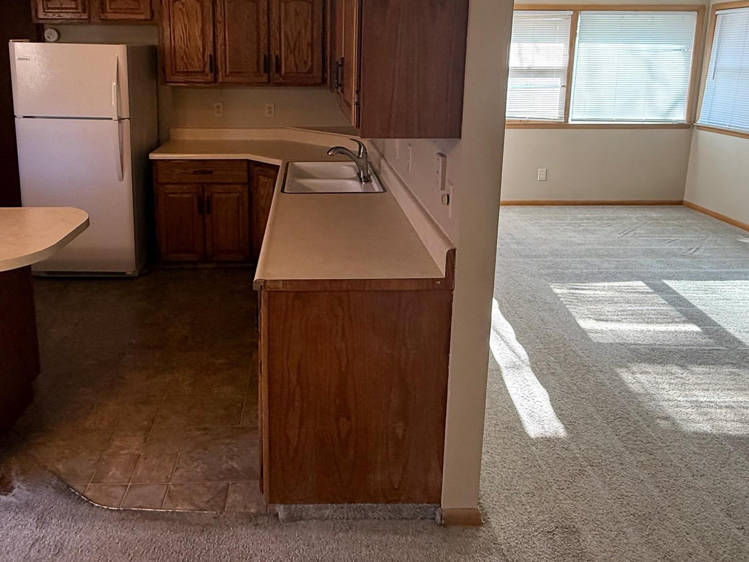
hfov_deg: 69.1
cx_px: 322
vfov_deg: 52.6
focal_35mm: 25
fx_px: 541
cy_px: 145
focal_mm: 2.22
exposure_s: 1/120
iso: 200
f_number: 2.2
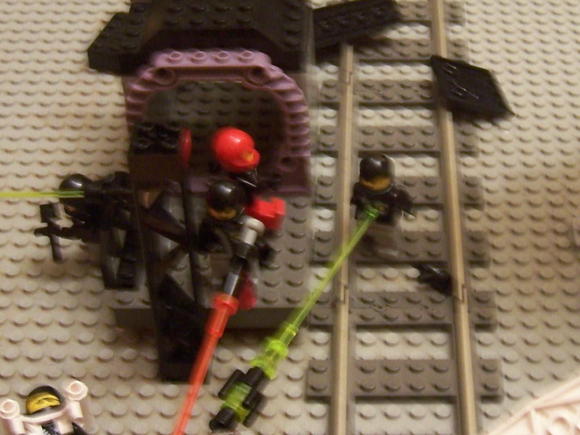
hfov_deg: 26.1
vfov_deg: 19.9
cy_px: 157
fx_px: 1240
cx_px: 406
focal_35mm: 74
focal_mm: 6.2
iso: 160
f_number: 2.8
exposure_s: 1/8
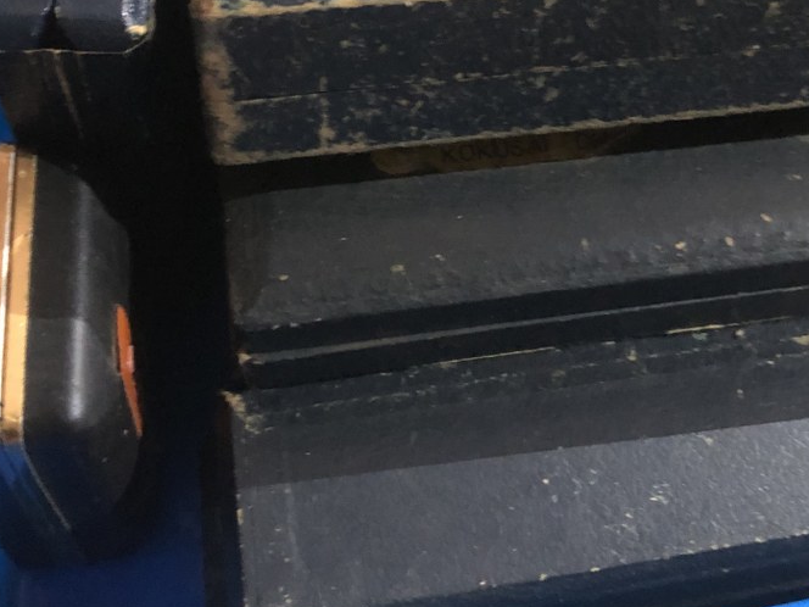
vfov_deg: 26.5
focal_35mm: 54
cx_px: 468
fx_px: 1262
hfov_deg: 35.5
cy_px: 115
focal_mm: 3.99
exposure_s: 1/4
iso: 100
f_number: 1.8
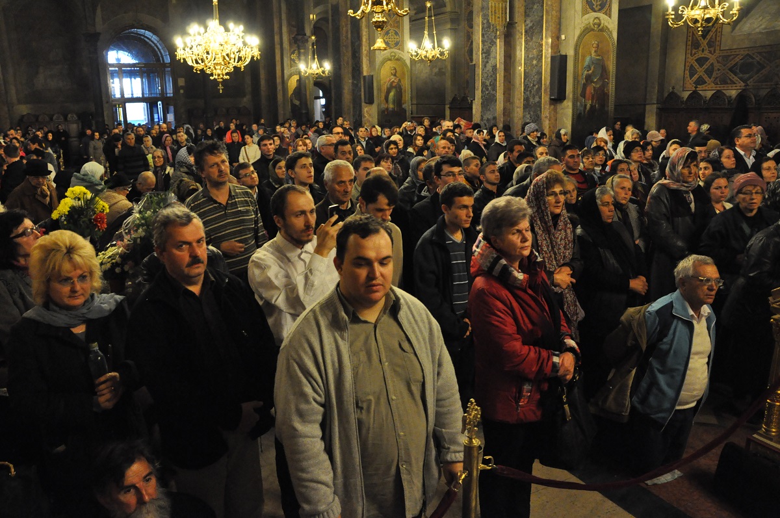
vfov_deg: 47.8
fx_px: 584
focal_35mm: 27
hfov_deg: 67.4
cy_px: 259
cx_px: 390
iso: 3200
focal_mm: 18
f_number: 4.5
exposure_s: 1/30
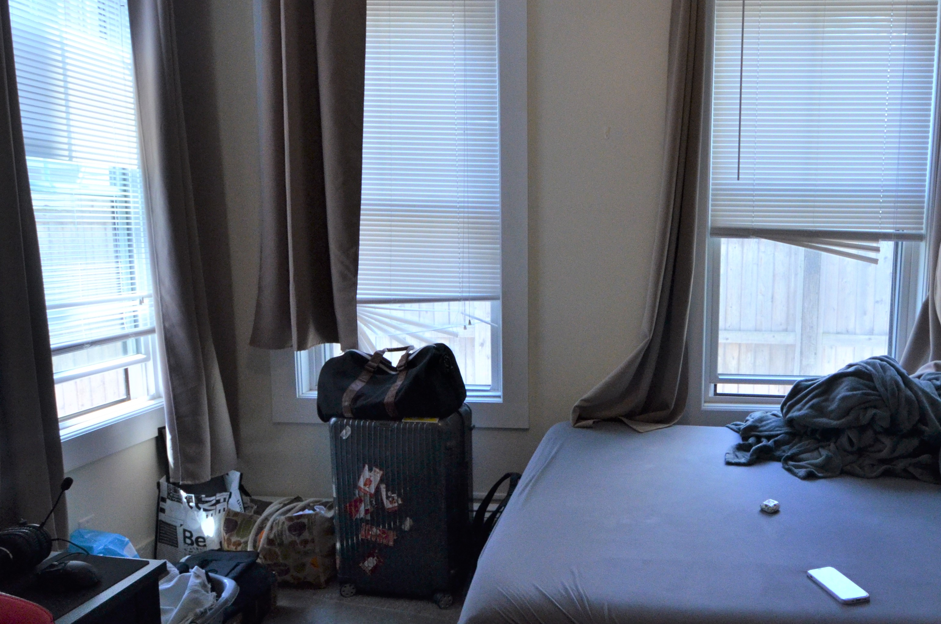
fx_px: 626
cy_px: 300
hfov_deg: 71.6
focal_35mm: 24
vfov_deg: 52.9
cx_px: 631
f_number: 5.6
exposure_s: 1/125
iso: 1000
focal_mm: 10
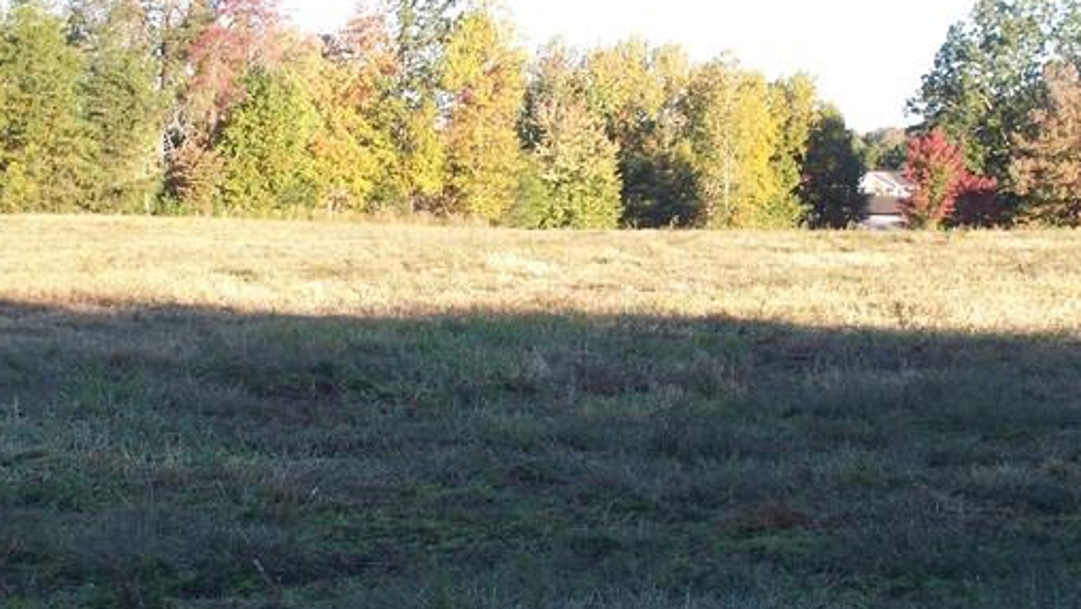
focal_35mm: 79
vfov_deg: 15.3
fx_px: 2265
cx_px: 553
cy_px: 315
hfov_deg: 26.8
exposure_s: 1/200
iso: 64
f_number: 2.8
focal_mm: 7.54
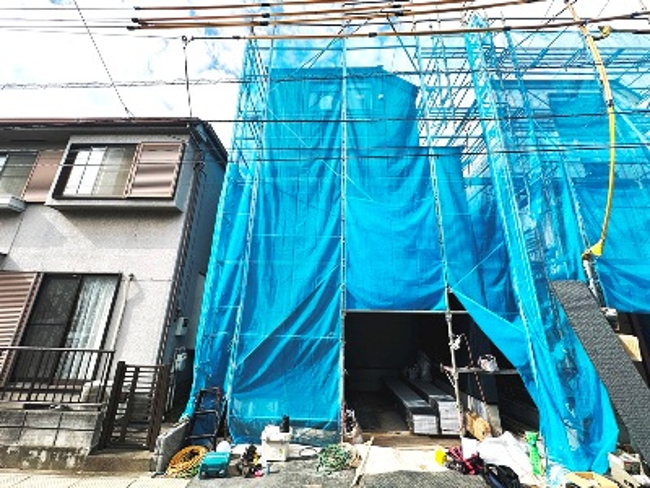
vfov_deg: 85.7
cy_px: 244
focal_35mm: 14
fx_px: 263
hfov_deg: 102.1
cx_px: 325
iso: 40
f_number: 2.2
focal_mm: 2.22
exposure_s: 1/609
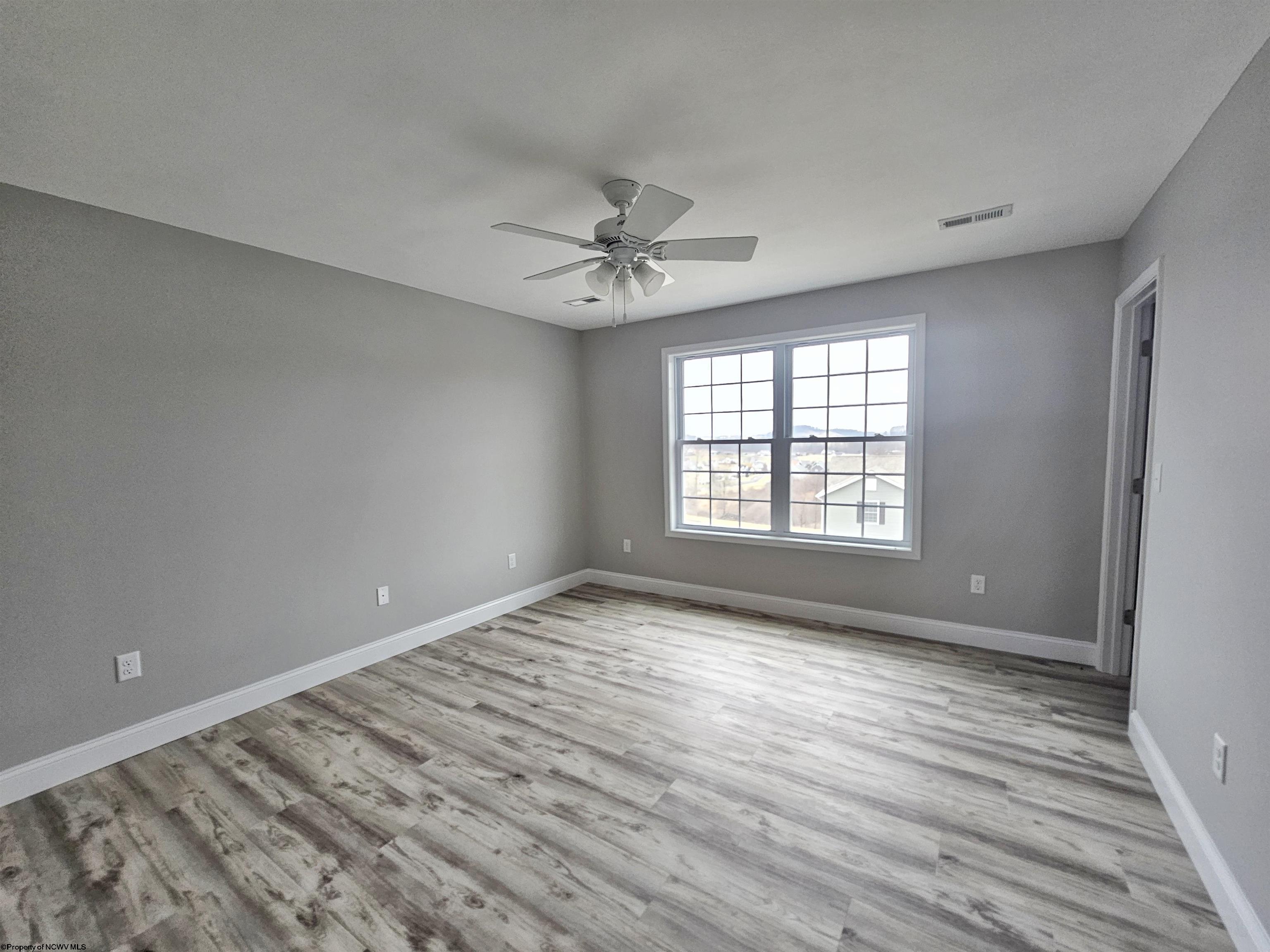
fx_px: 477
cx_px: 635
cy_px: 476
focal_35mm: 13
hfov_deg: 106.2
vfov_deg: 89.9
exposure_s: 1/60
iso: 100
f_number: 2.2
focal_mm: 2.2
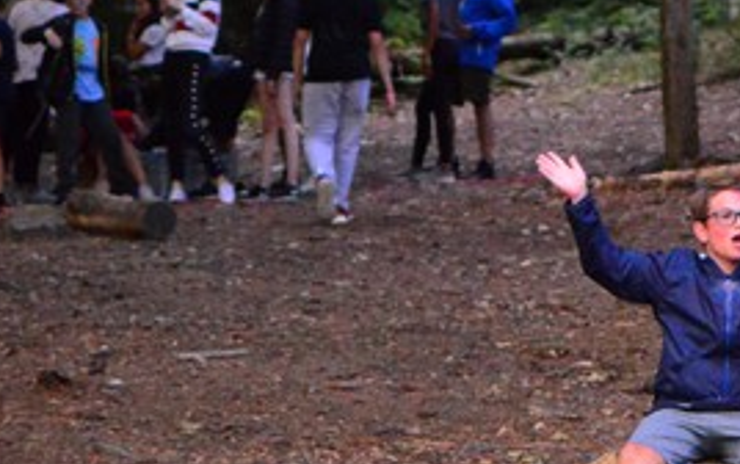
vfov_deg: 6.4
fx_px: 4116
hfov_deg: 10.2
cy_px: -126
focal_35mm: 204
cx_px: 707
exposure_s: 1/200
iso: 3200
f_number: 1.8
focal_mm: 35
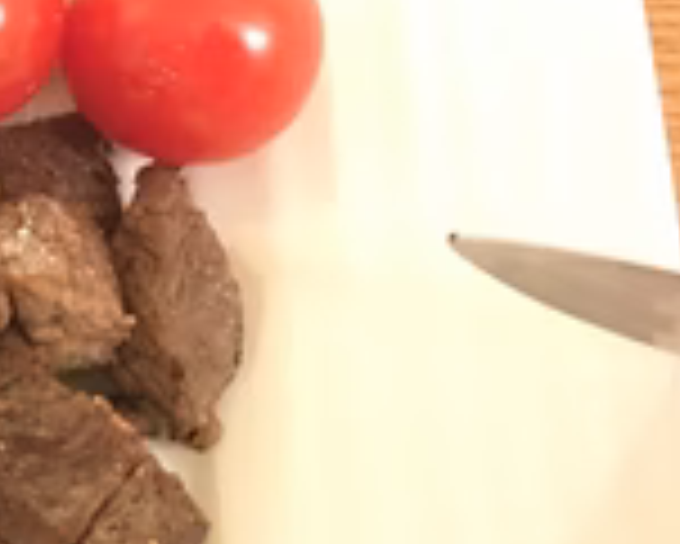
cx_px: -176
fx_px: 1510
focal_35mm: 75
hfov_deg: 22.9
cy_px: 301
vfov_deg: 20.4
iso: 250
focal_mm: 4.15
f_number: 2.2
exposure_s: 1/4
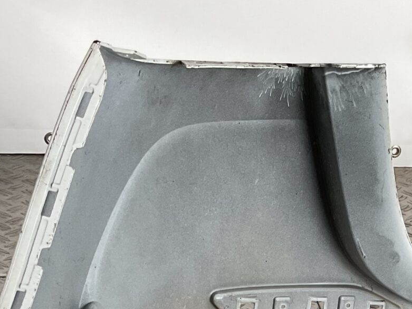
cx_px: 376
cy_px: 495
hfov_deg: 20.2
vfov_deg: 14.3
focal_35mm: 95
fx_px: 1131
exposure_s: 1/120
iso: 32
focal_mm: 3
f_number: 1.8
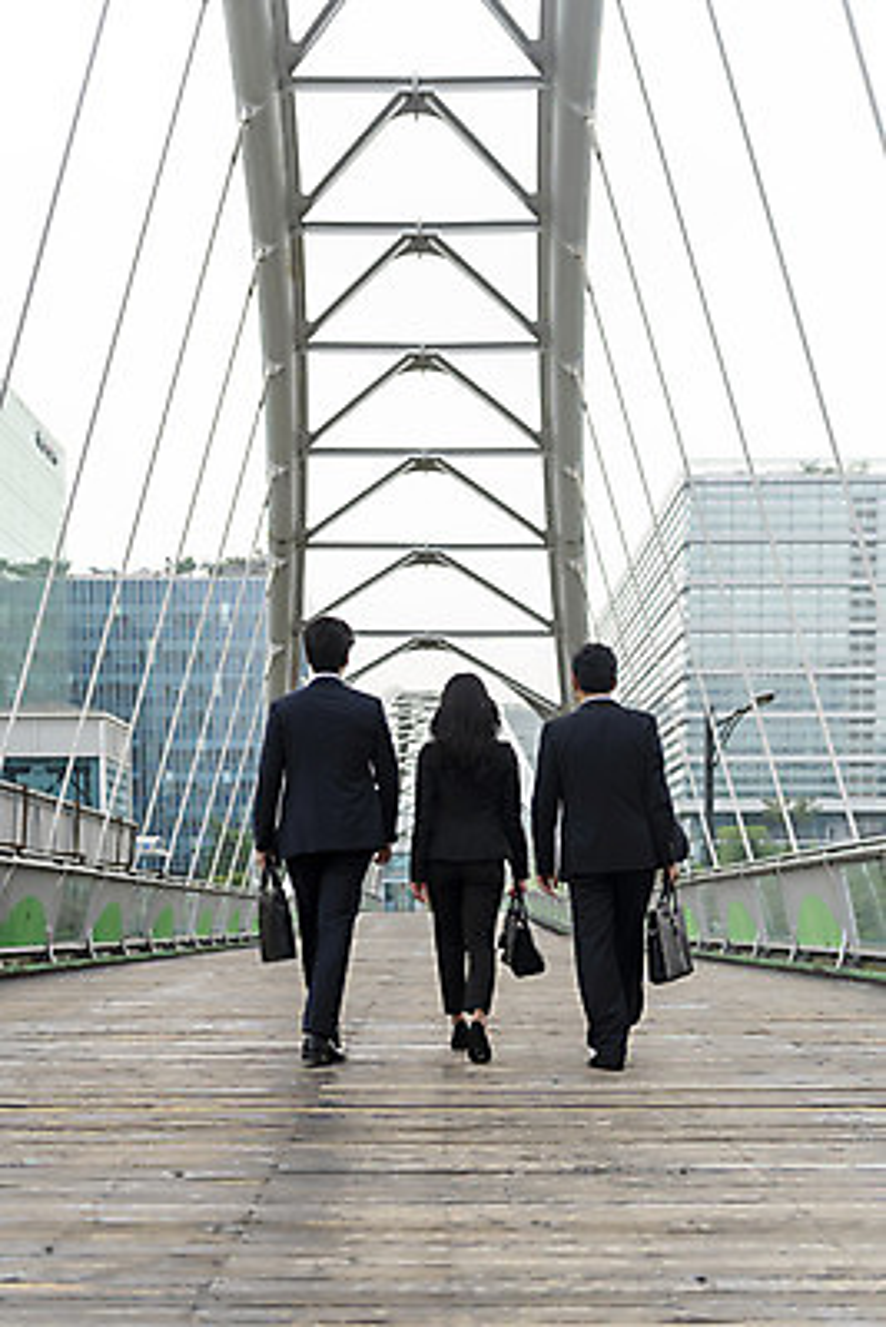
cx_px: 443
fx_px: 1549
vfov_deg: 46.4
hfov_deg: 31.9
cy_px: 664
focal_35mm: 42
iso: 400
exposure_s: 1/2500
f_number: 2.8
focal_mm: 42
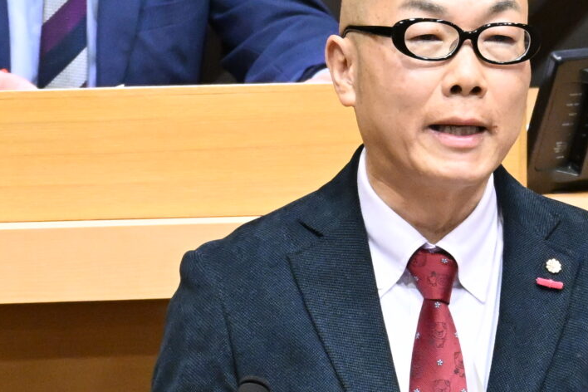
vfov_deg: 1.6
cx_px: 356
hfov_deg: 2.5
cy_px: 304
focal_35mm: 841
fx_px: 13732
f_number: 5.3
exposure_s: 1/125
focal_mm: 155
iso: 4500
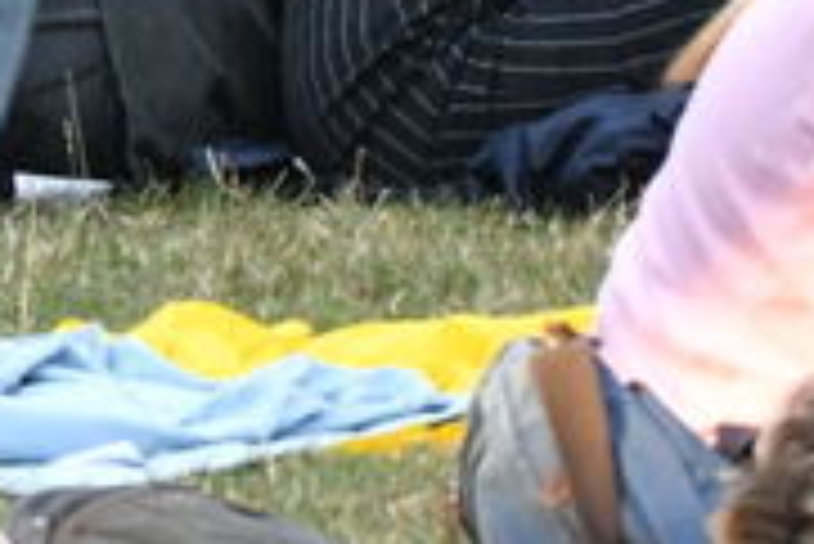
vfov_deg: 1.1
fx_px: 27426
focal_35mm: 1212
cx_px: 1871
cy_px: -638
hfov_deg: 1.7
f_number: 9
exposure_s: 1/320
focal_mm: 122
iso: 2000
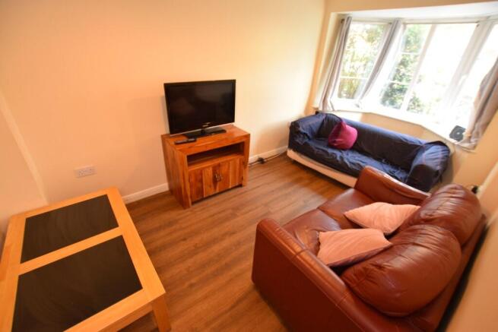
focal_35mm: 15
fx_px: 208
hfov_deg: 100.4
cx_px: 249
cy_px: 166
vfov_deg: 77.4
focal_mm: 10
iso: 800
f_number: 3.5
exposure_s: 1/60
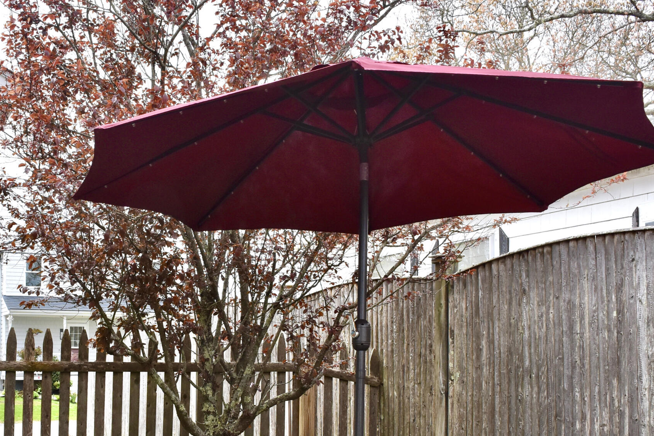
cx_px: 209
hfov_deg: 37.0
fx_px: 963
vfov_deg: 25.2
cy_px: 338
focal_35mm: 53
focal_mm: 20
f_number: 8
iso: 560
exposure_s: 1/500
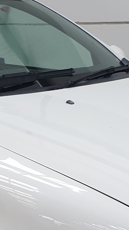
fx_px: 614
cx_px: 5
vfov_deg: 20.6
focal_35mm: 101
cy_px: 218
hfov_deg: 11.9
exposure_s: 1/50
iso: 80
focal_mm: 4.3
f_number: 2.4
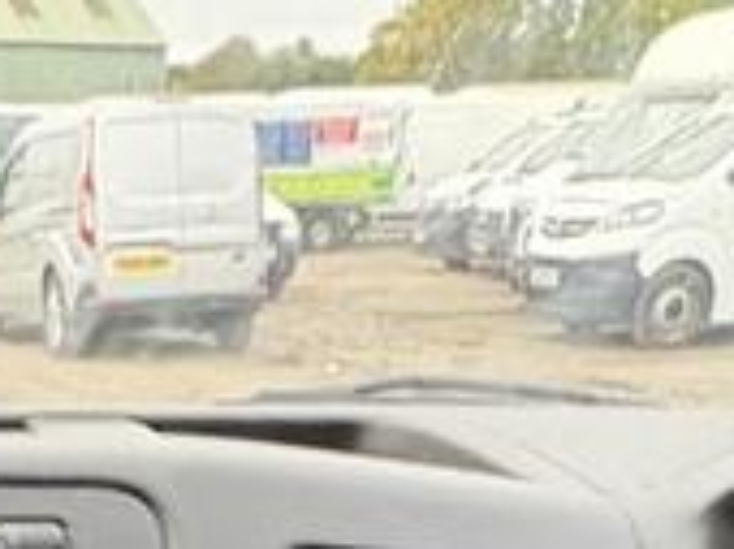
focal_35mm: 74
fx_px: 1567
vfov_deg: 14.8
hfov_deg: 25.6
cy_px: 1210
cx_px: 78
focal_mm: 2.22
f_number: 2.2
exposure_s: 1/60
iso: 250
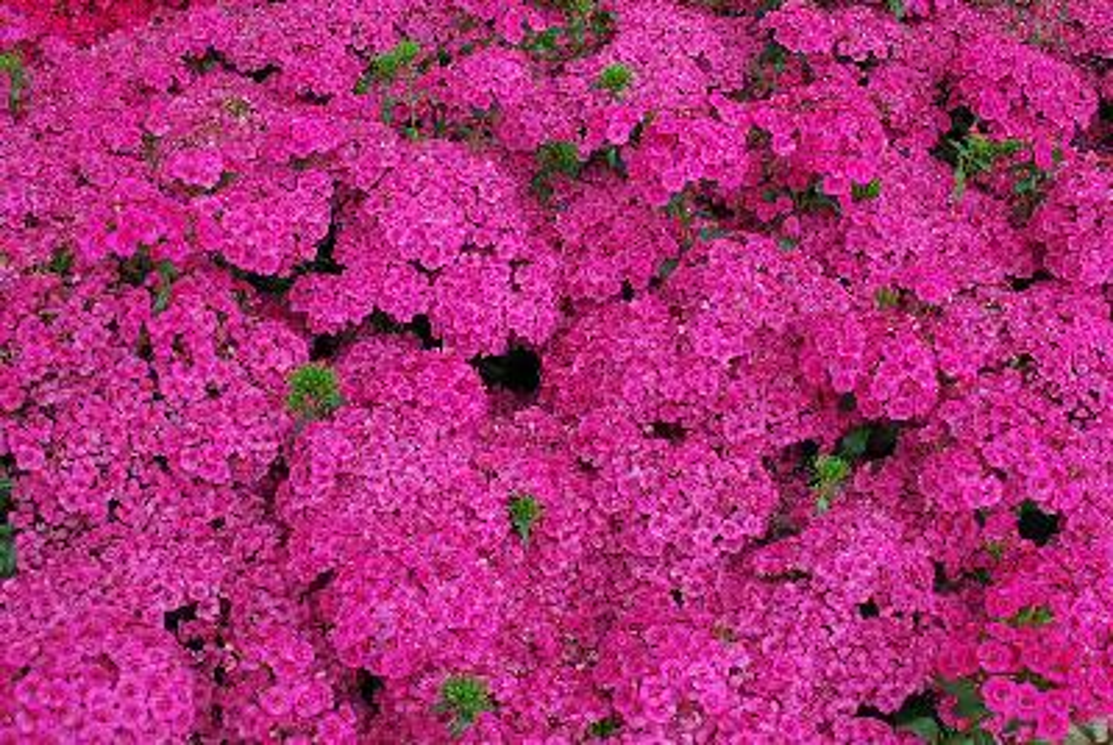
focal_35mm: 36
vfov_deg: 37.0
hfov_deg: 53.1
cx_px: 556
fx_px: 1115
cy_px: 372
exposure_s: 1/60
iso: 140
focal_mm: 24
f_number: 8
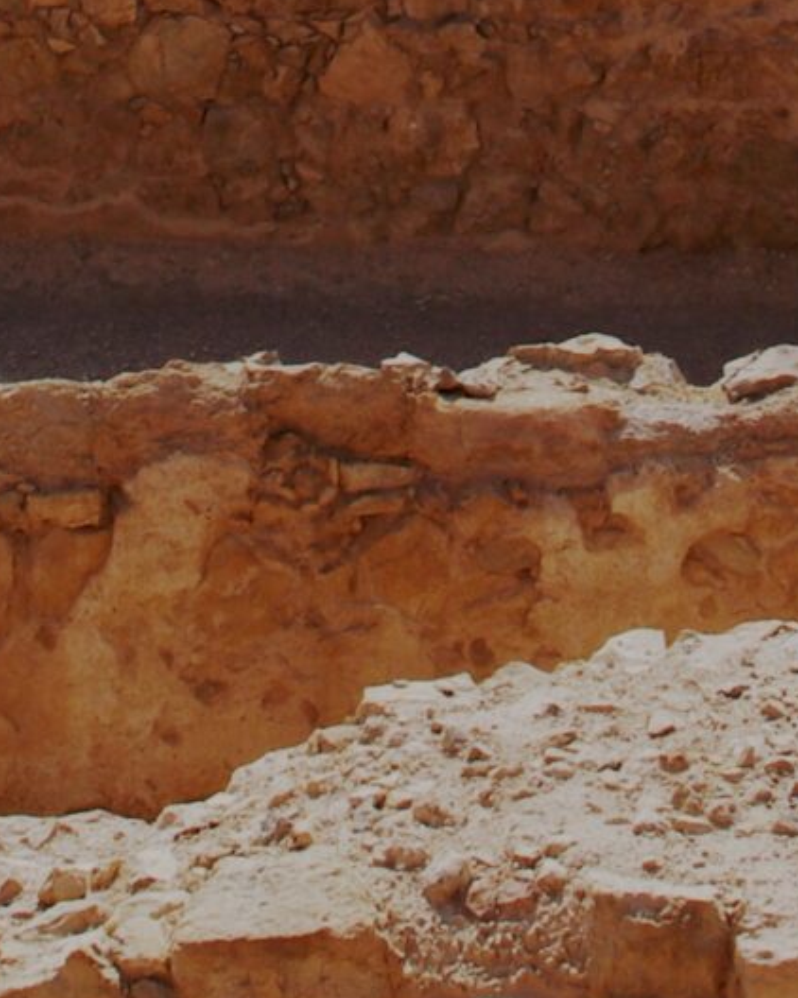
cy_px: -416
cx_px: 371
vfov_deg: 14.7
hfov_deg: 12.5
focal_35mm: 123
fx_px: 3633
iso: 100
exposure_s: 1/125
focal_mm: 18
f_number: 19
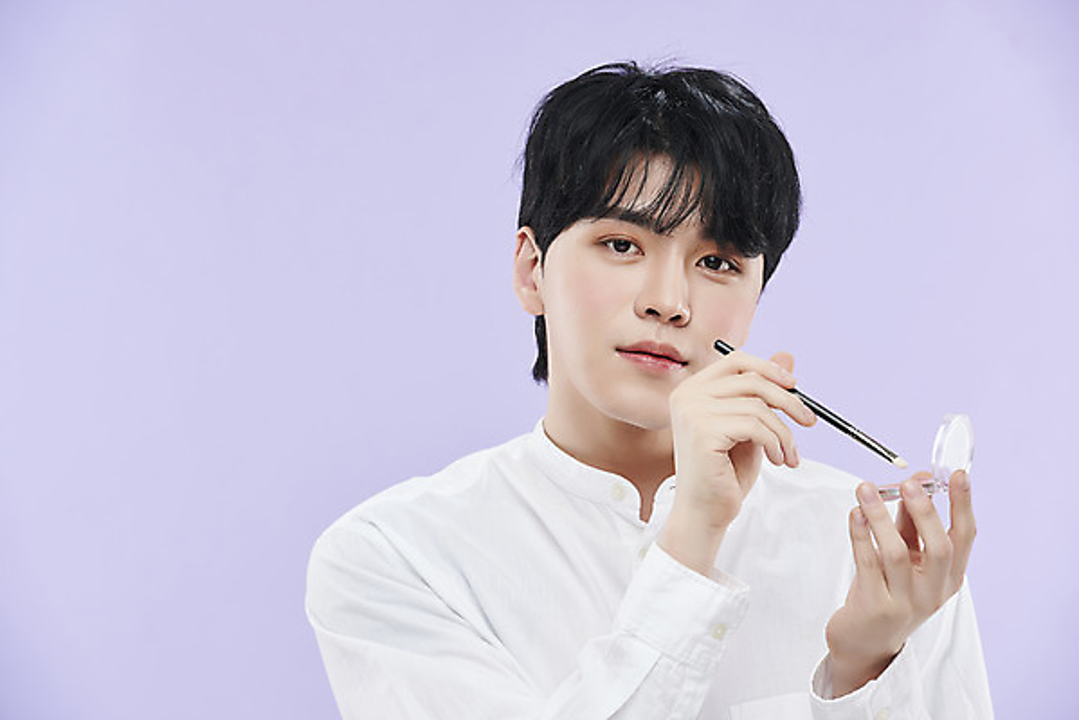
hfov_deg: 13.2
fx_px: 4648
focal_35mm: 155
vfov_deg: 8.9
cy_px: 360
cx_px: 540
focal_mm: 155
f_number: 8
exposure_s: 1/125
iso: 31
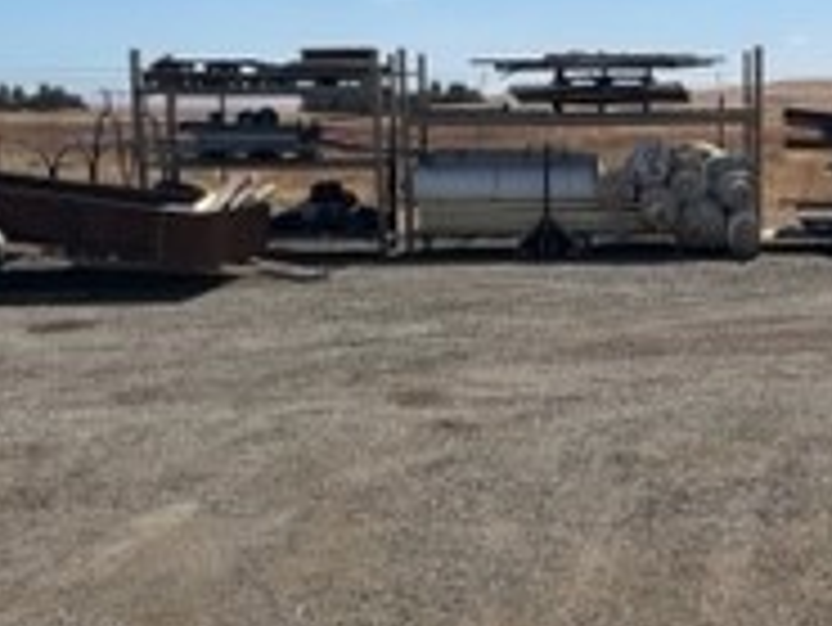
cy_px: 297
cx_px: 634
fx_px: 1082
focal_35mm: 45
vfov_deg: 32.2
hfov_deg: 40.7
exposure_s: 1/2538
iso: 32
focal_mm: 1.57
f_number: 1.8
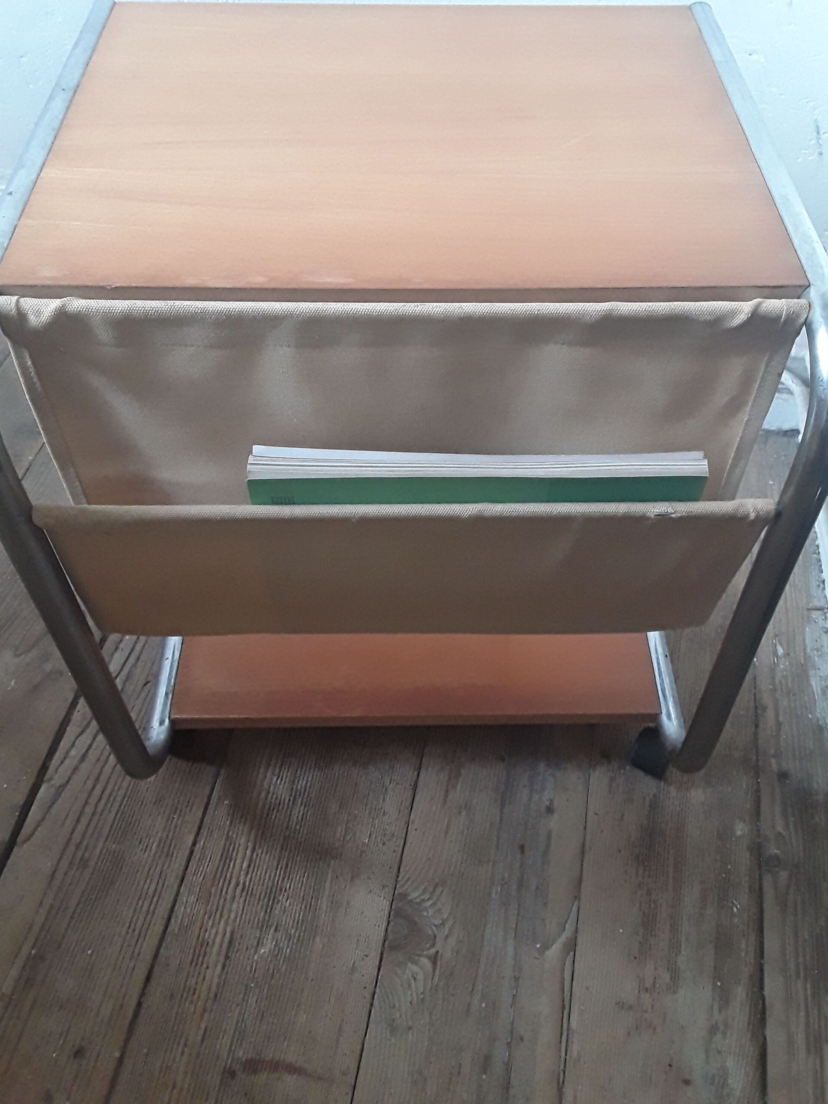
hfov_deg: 46.8
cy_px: 530
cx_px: 435
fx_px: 957
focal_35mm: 30
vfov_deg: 59.9
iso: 200
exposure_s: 1/33
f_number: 1.9
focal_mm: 2.91
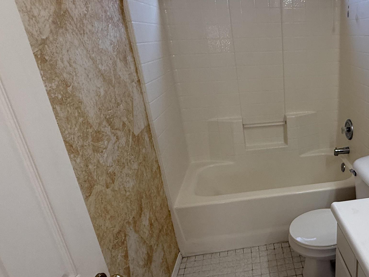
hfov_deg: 57.9
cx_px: 303
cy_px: 152
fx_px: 298
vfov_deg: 49.7
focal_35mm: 28
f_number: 2.2
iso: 125
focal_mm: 2.22
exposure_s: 1/120
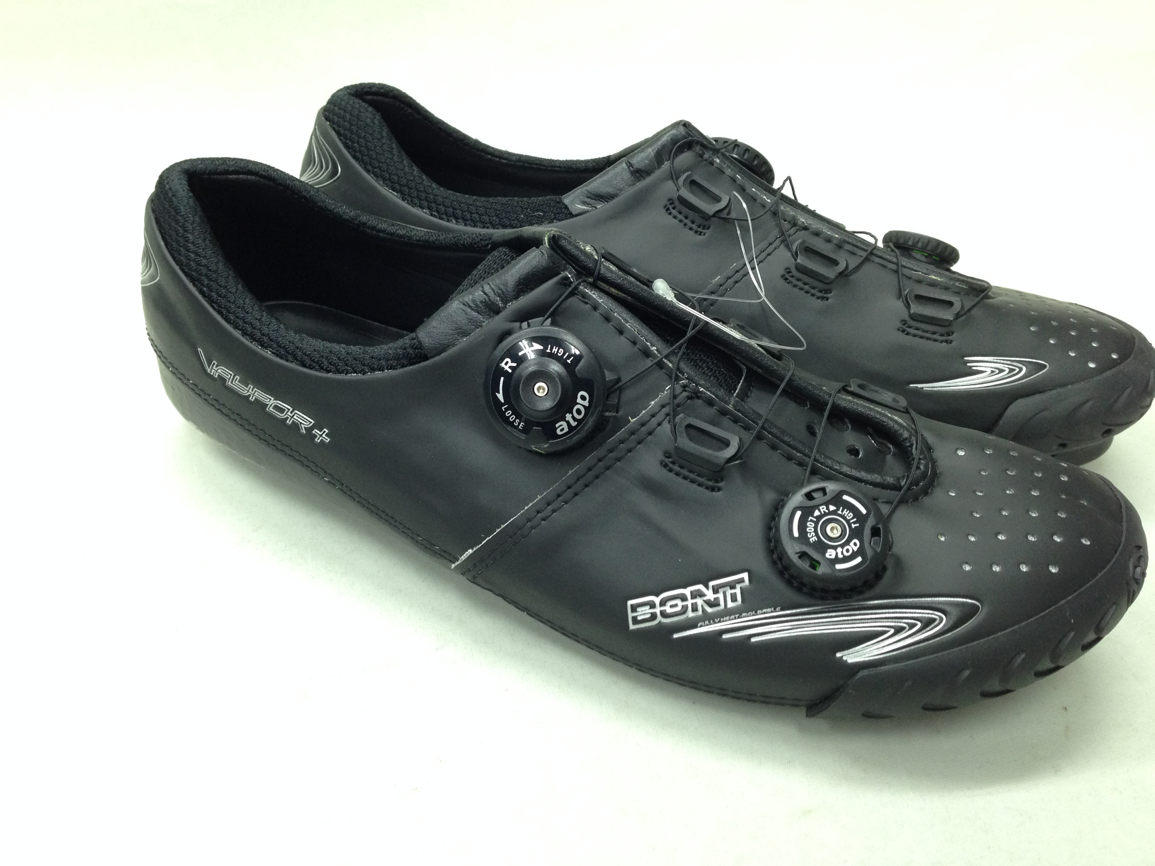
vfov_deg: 42.9
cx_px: 578
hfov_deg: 55.4
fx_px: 1101
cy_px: 433
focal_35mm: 33
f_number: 2.4
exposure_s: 1/20
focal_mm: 4.12
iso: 125
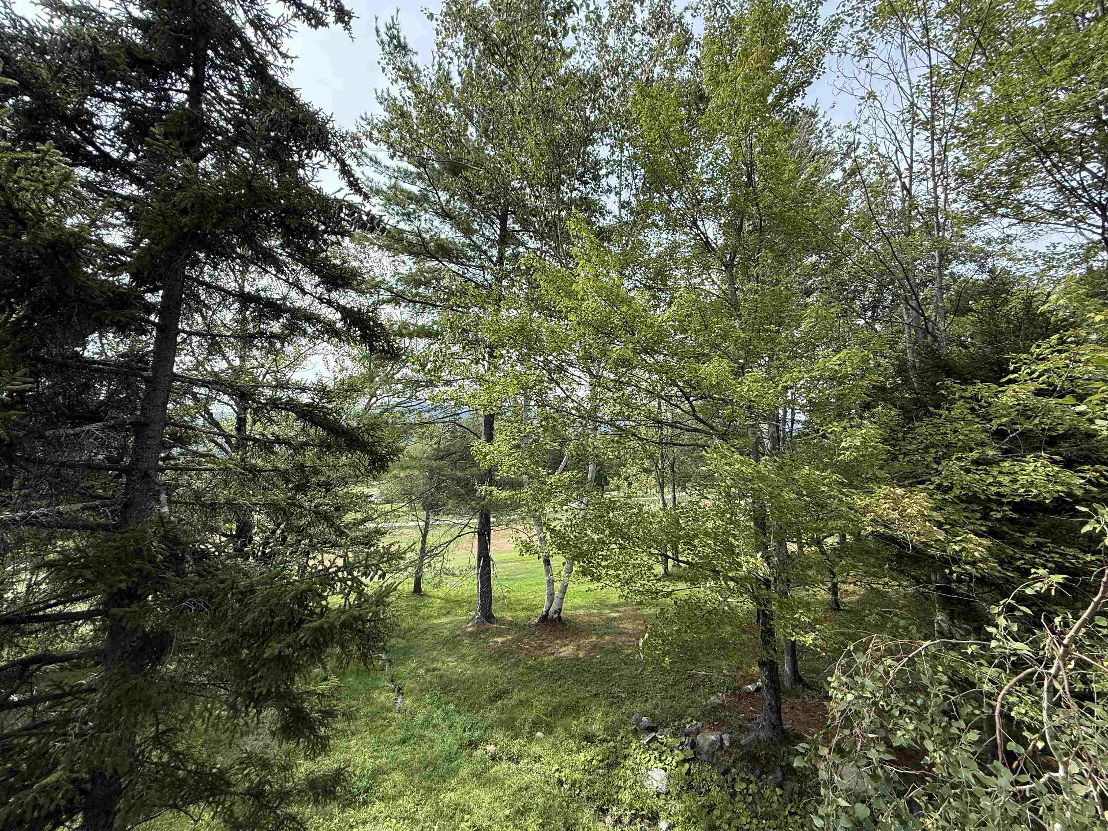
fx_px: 448
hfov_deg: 102.1
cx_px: 554
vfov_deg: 85.7
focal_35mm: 14
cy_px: 416
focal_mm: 2.22
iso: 64
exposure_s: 1/694
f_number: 2.2
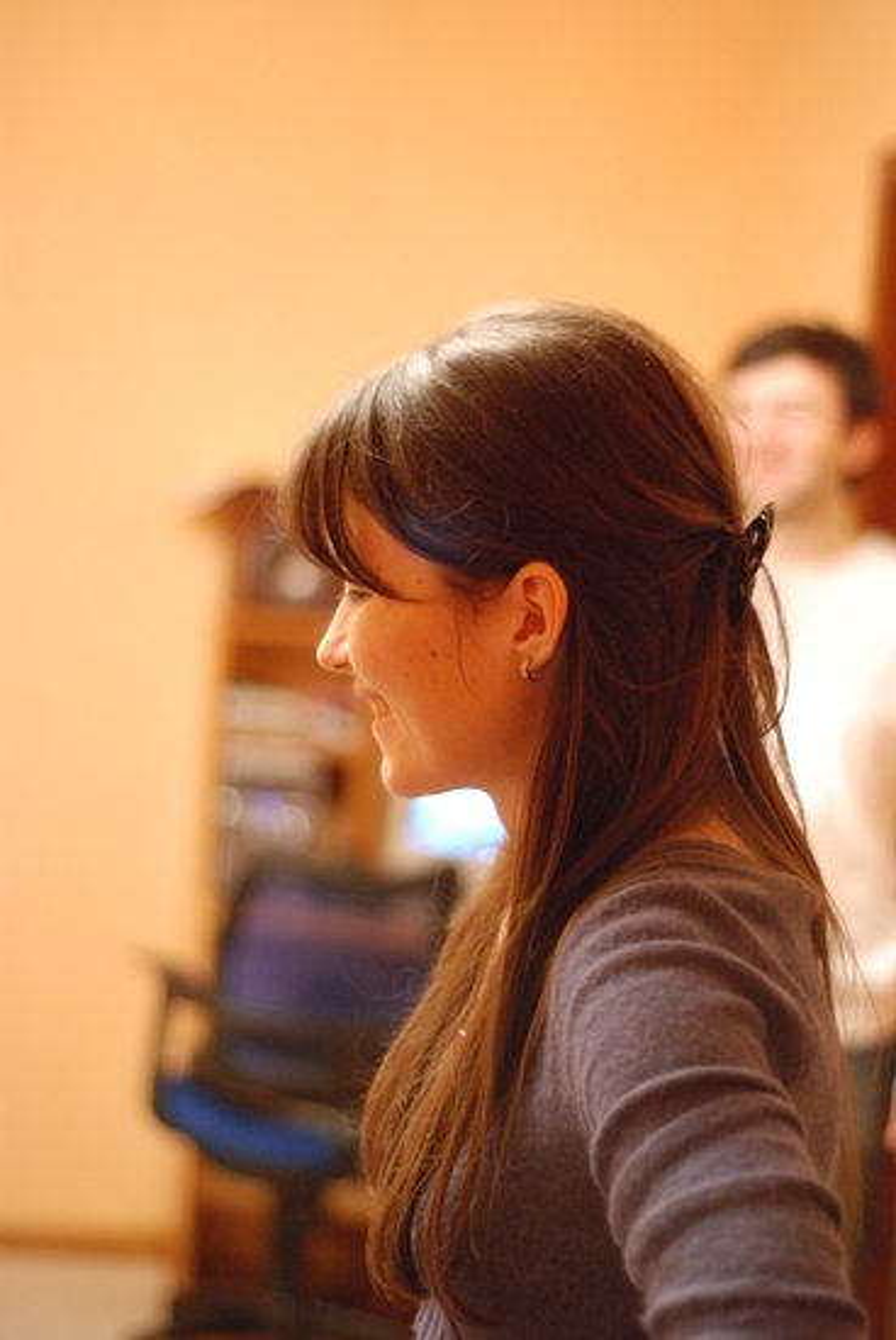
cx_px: 448
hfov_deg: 18.2
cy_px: 670
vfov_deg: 27.0
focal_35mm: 75
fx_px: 2793
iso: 1600
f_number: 1.8
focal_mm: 50
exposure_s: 1/60
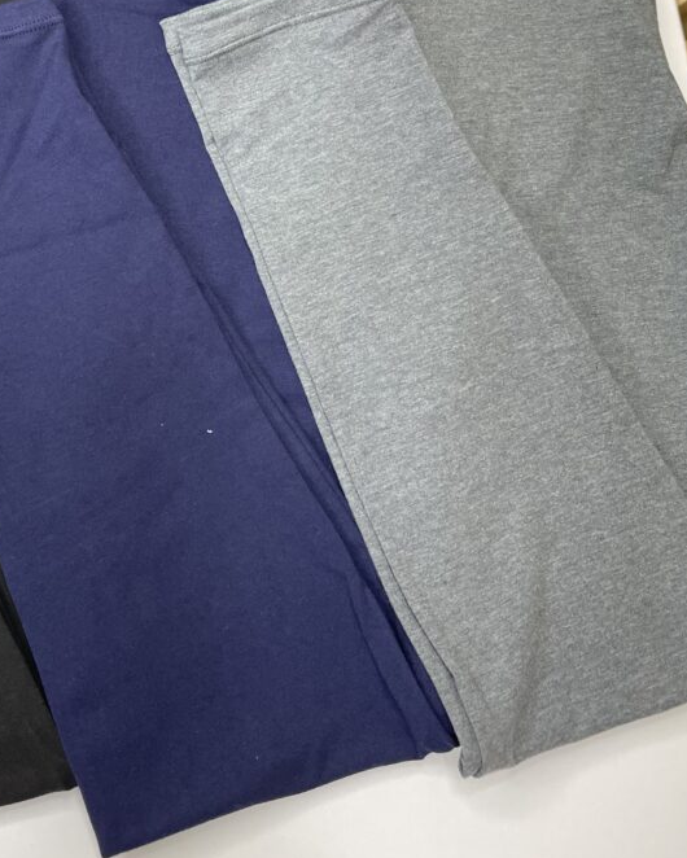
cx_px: 170
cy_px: 201
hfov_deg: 32.1
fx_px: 1169
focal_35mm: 46
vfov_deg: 39.1
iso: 125
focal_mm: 4.2
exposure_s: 1/120
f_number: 1.6
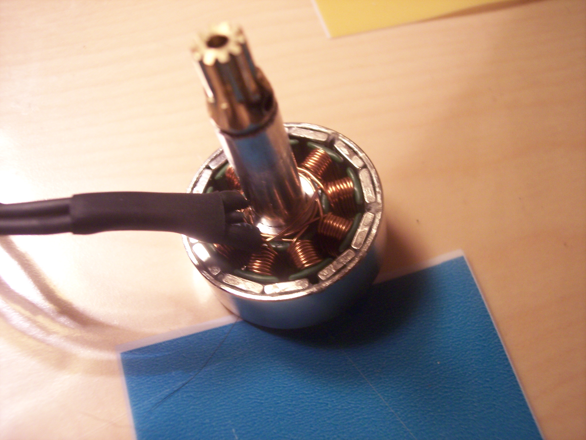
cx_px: 293
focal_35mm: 39
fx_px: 660
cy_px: 220
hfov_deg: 47.9
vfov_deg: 36.8
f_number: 3.4
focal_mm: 8
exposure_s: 1/15
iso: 200
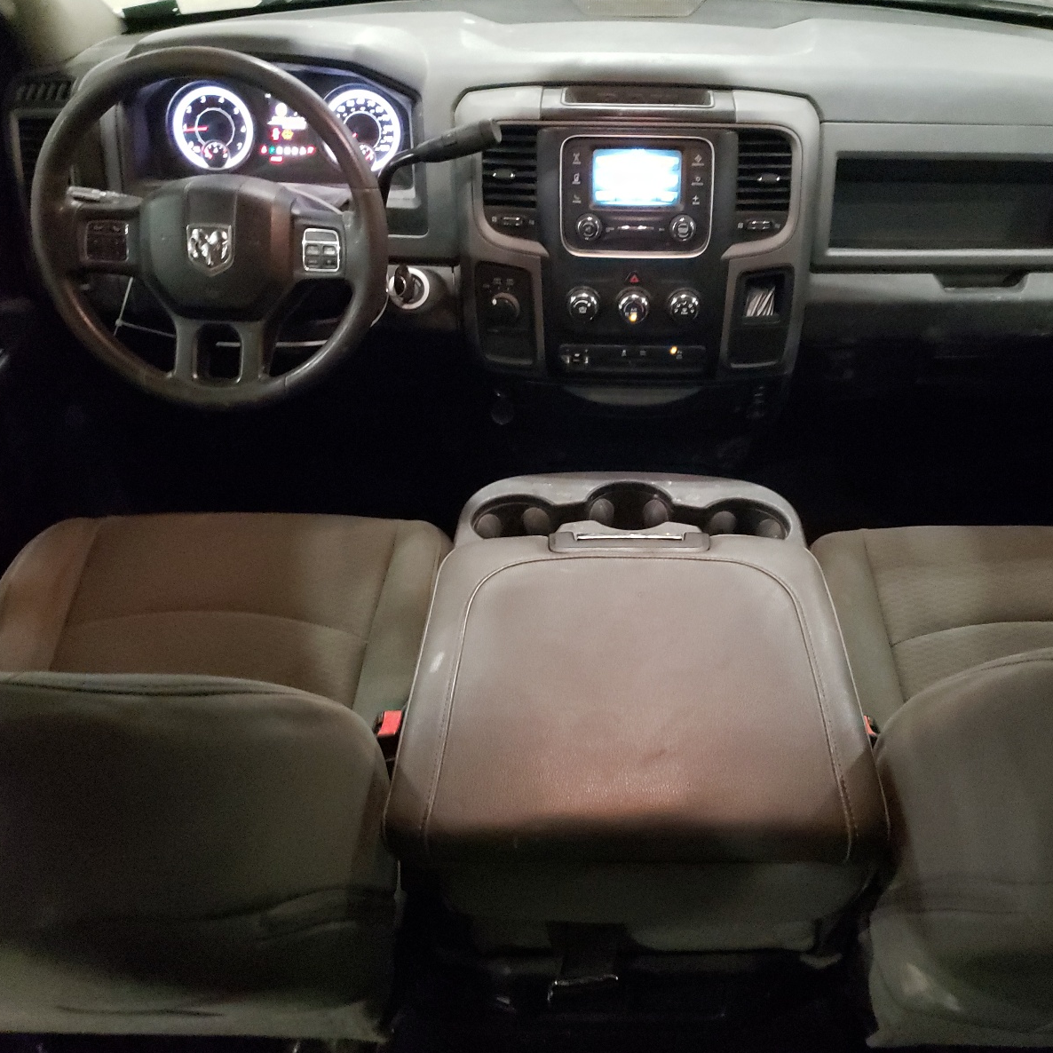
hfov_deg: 52.3
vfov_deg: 52.5
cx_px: 608
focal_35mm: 31
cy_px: 526
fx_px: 1067
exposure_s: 1/24
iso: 853
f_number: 1.5
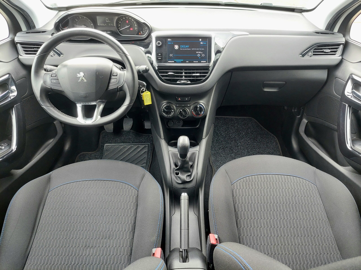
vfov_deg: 54.9
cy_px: 135
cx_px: 180
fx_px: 261
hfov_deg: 69.4
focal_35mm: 25
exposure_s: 1/50
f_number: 1.8
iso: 100
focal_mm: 5.23
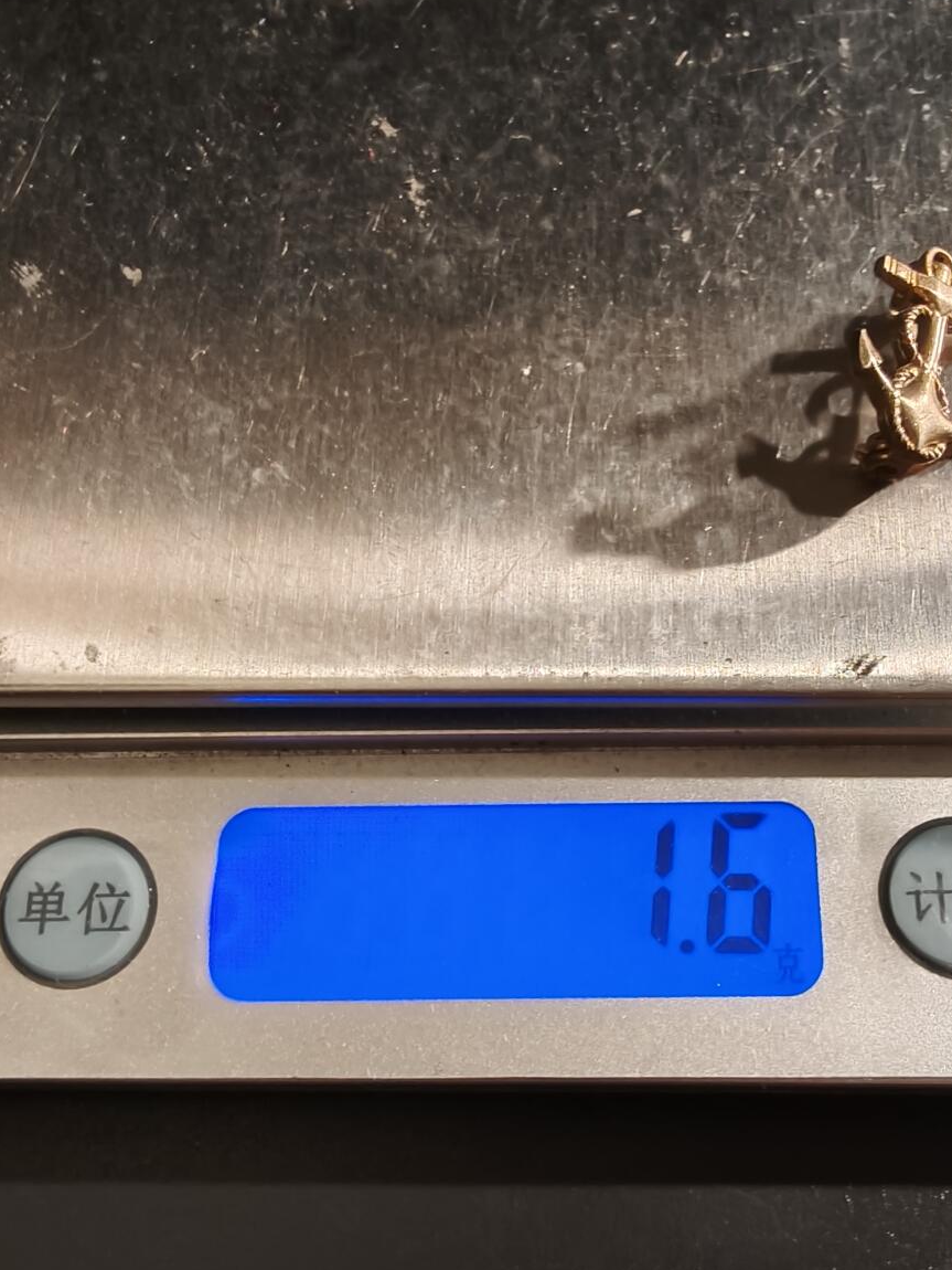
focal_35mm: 36
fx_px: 1320
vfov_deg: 50.9
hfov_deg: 39.6
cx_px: 548
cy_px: 784
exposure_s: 1/50
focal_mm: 2.32
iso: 200
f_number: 2
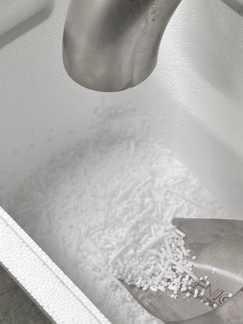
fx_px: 833
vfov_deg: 21.9
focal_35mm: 89
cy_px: 117
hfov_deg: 16.5
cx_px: 172
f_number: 1.78
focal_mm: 6.86
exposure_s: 1/60
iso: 100
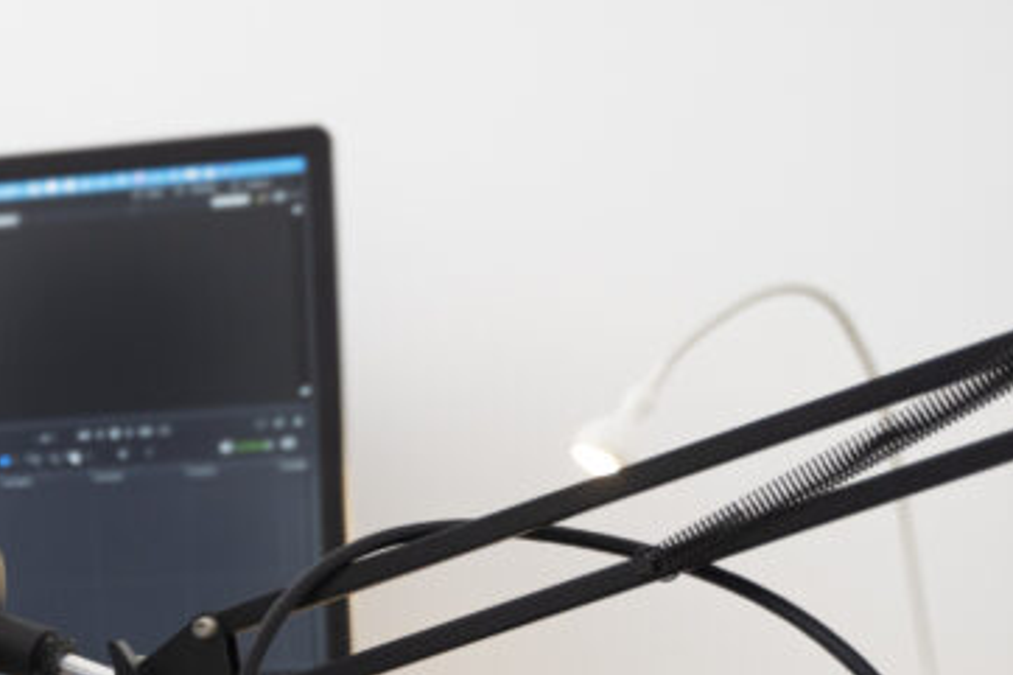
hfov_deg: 19.0
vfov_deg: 13.6
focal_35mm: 99
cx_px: -313
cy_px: 716
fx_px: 2784
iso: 1000
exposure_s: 1/200
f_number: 2.8
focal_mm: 35
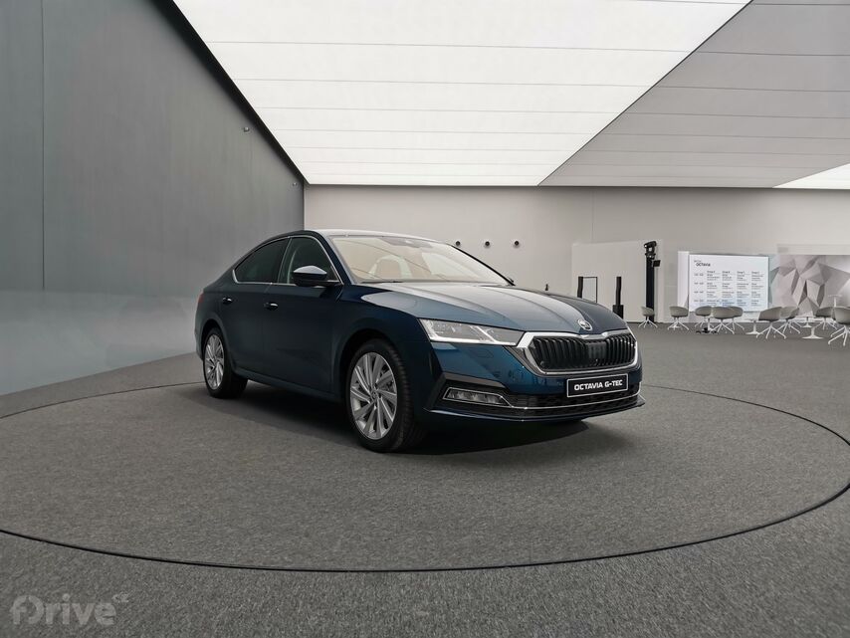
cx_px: 425
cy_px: 319
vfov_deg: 53.1
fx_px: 639
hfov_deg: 67.3
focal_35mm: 26
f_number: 1.4
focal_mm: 4.66
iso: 50
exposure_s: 1/147
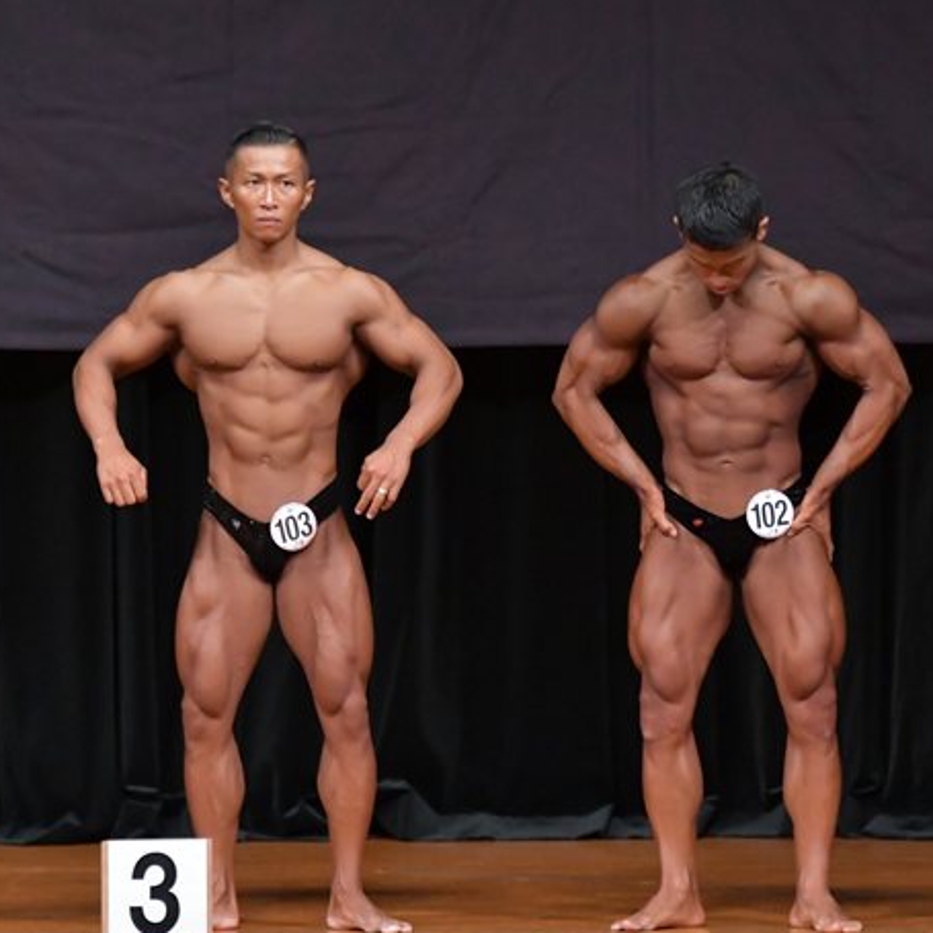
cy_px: 459
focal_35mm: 391
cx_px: 602
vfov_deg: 4.5
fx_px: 11923
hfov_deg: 4.5
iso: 5000
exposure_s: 1/400
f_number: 5.6
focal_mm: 180
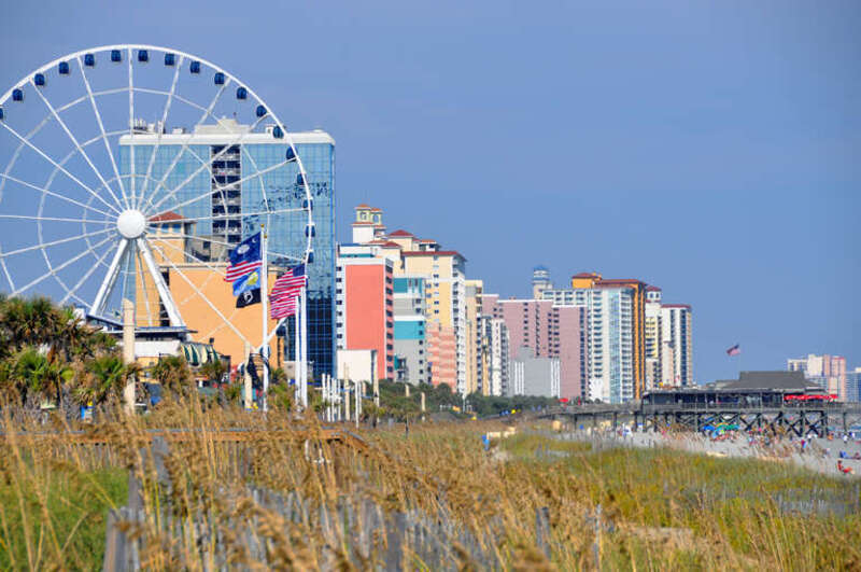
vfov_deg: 6.8
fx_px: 4836
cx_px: 430
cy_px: 286
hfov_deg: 10.2
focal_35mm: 202
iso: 200
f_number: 8
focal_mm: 135
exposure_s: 1/1000
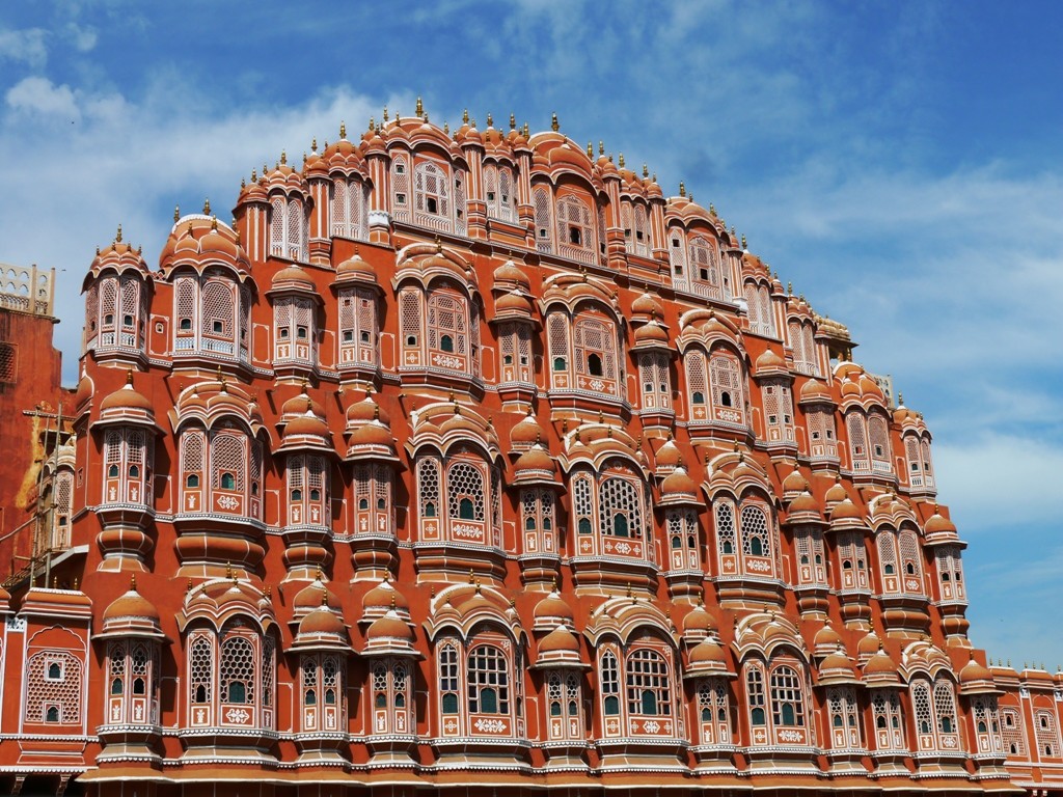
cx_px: 532
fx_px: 1597
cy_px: 398
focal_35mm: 52
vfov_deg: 28.0
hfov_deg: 36.8
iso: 160
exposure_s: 1/500
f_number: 10
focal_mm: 26
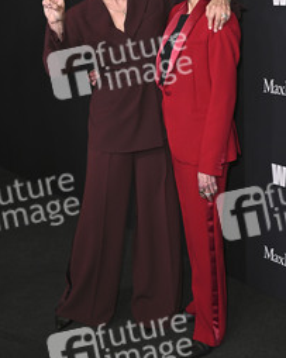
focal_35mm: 59
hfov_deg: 25.8
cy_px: 137
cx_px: 161
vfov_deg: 31.8
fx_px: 625
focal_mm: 40
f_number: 4.5
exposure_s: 1/320
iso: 2000
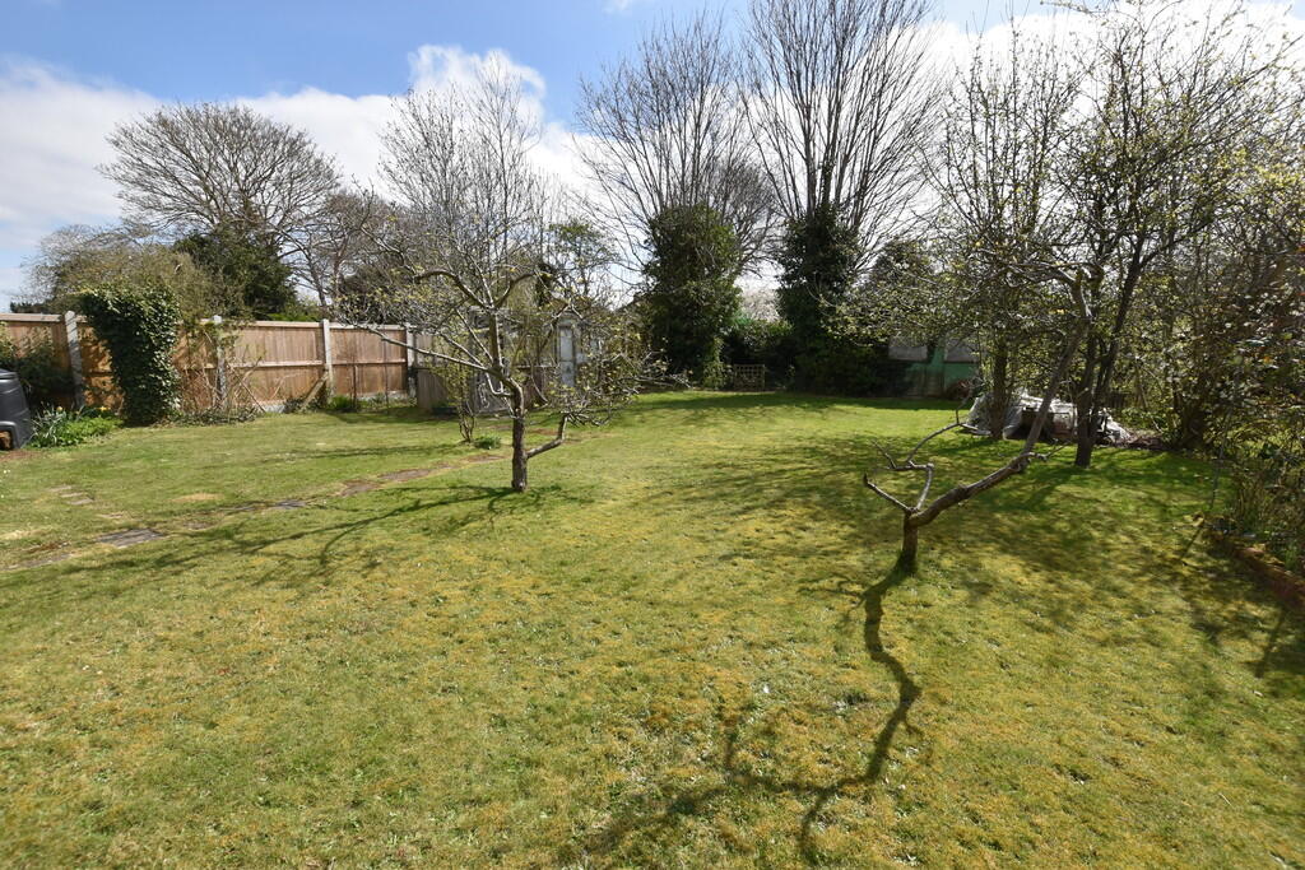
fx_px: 544
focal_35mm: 15
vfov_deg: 77.3
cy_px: 435
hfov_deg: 100.4
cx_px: 652
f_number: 9
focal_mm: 10
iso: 200
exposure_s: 1/320
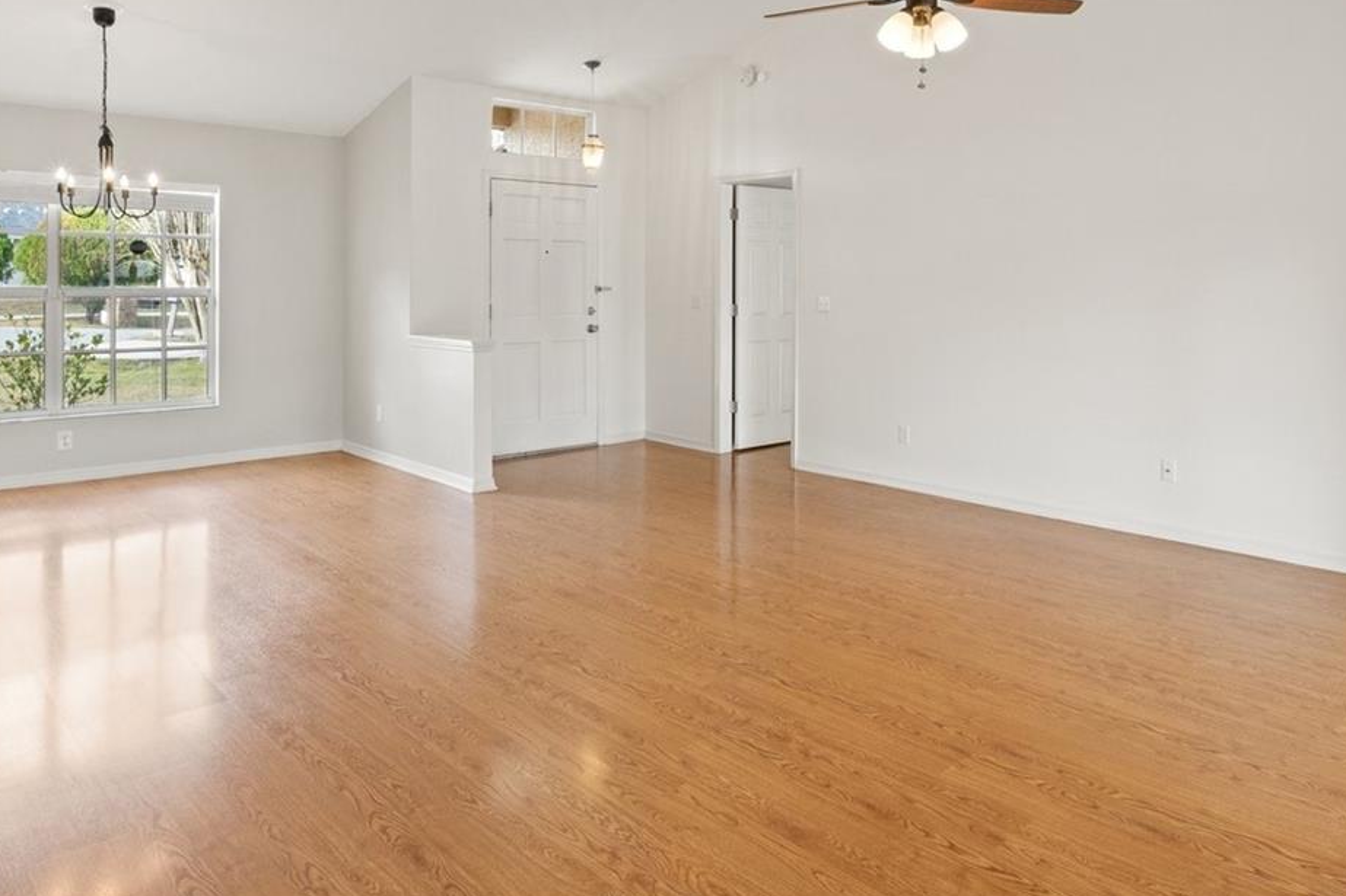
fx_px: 972
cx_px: 806
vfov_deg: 48.6
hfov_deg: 68.7
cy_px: 293
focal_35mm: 26
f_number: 8
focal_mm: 10
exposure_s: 1/8
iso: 400
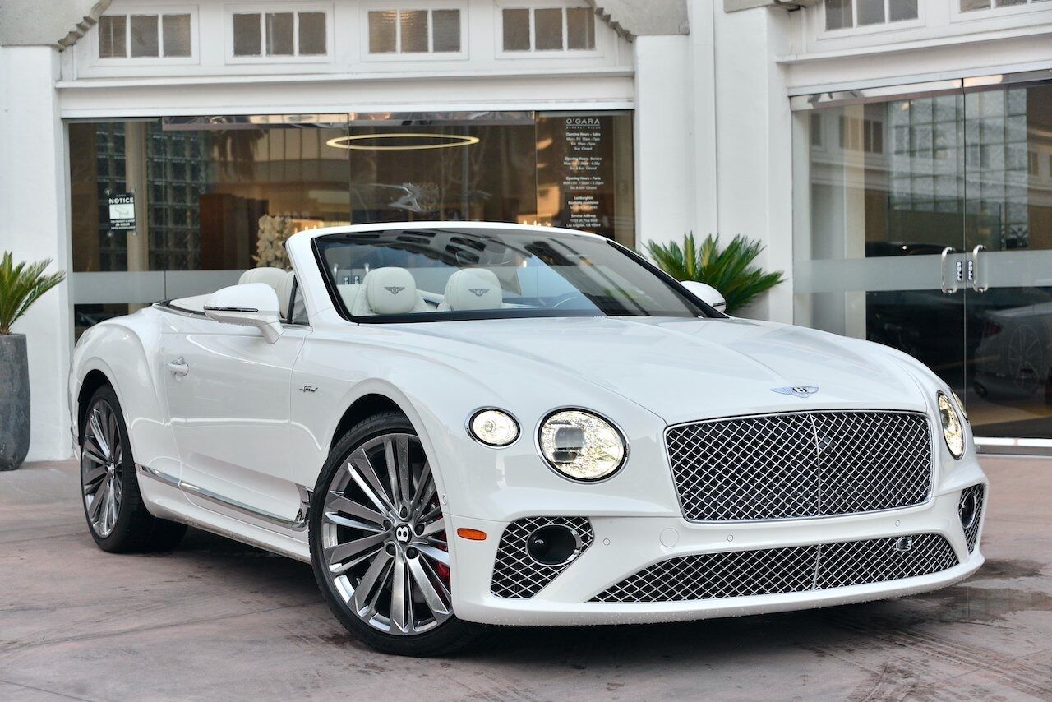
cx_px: 526
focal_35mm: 62
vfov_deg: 21.9
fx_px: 1812
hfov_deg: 32.4
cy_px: 351
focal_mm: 62
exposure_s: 1/200
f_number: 4.8
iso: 800
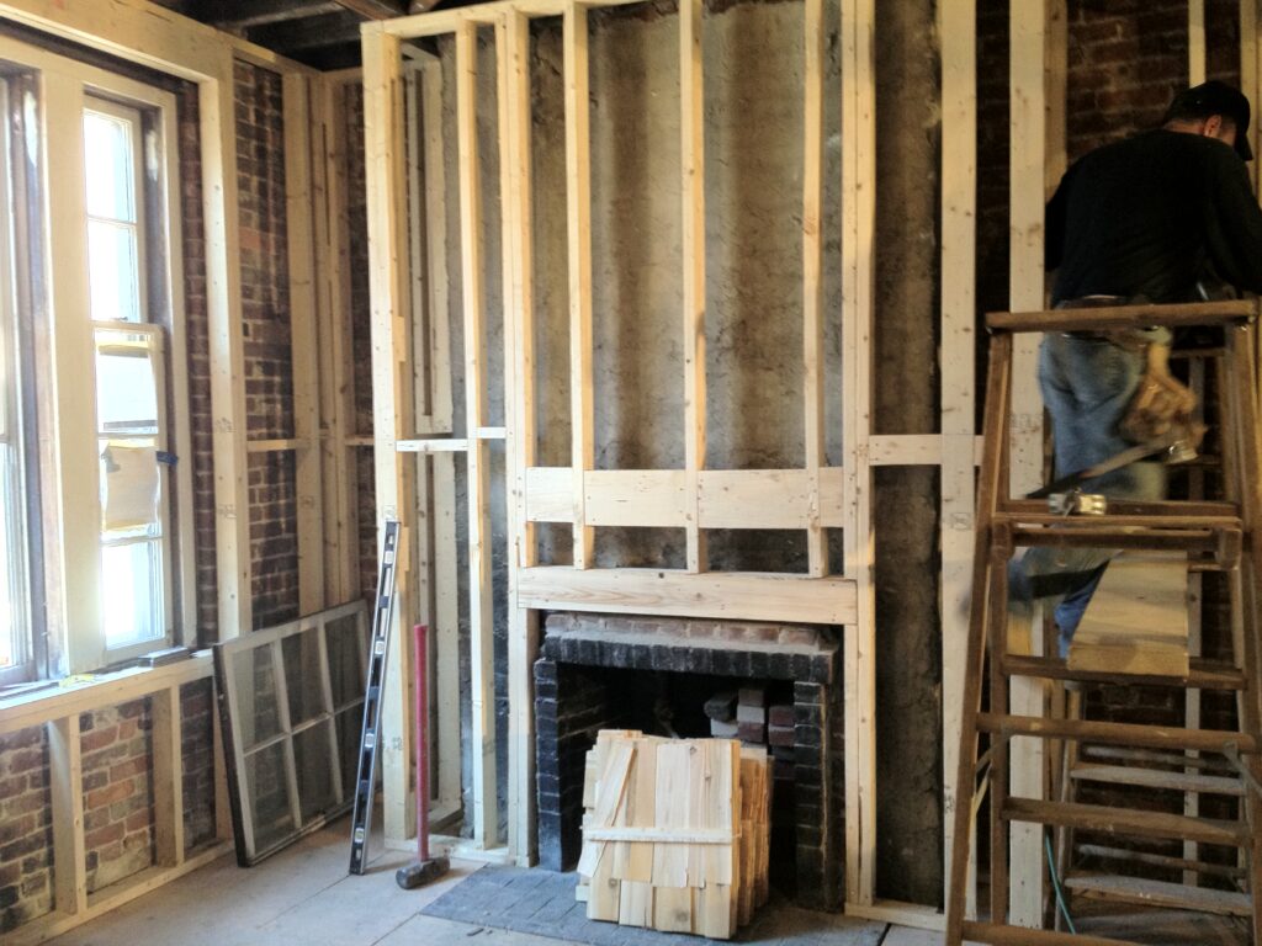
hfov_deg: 52.6
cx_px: 631
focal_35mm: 35
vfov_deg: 40.7
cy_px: 473
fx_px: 1276
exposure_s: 1/20
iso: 200
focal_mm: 4.28
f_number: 2.4
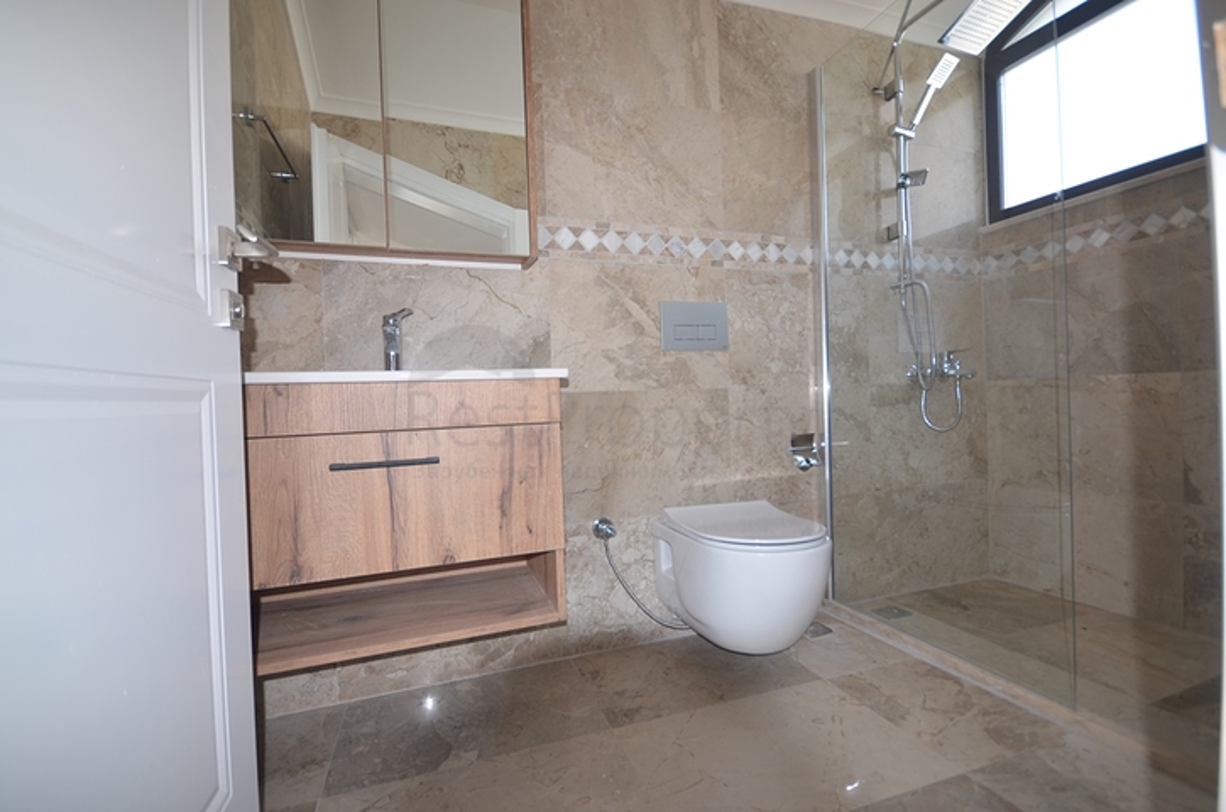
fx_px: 510
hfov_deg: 100.5
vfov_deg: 77.1
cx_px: 613
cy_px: 406
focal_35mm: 15
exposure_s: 1/60
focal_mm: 10
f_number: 4.5
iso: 125
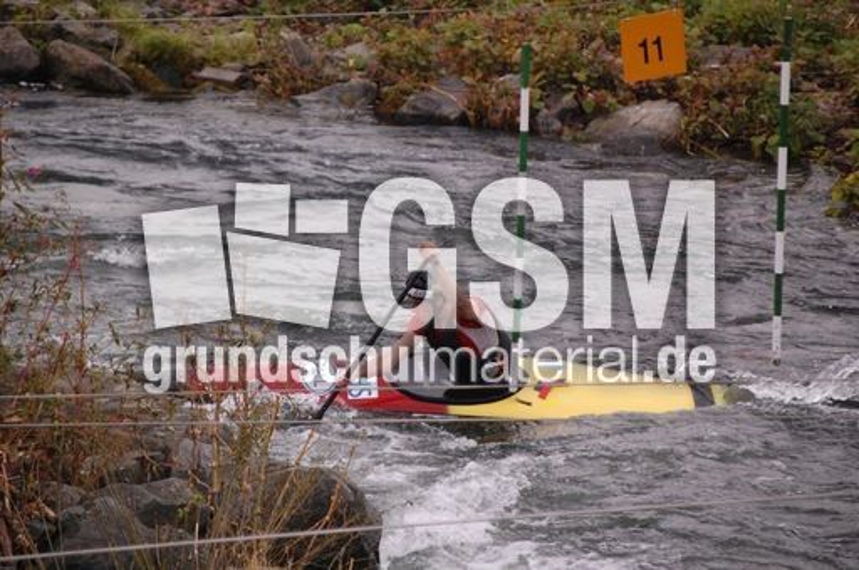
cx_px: 430
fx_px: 7149
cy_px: 285
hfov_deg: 6.9
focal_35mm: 300
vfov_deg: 4.6
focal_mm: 200
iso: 800
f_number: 5.6
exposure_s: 1/500
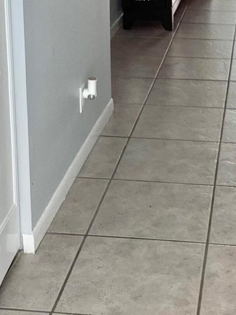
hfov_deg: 19.0
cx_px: 176
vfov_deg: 24.3
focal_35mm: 77
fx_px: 699
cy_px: 6
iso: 32
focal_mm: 3.3
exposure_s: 1/120
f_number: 2.4
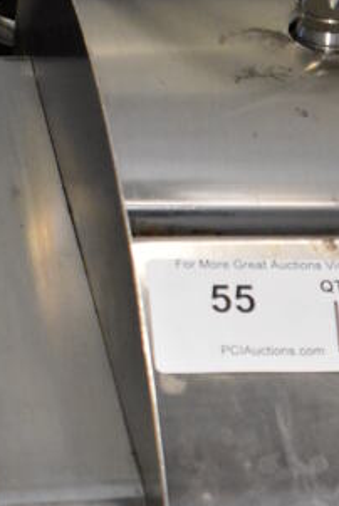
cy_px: 534
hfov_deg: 9.7
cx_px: 371
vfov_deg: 14.3
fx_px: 1980
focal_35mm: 141
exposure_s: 1/125
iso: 4500
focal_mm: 31
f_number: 4.2
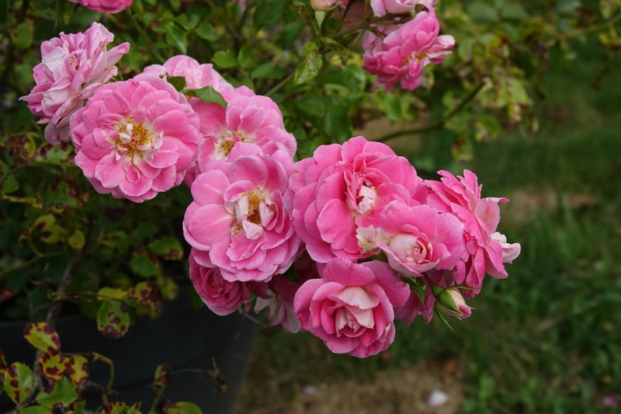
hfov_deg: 31.9
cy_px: 207
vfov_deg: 21.6
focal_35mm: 63
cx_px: 310
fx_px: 1086
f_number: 4
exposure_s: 1/1000
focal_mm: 23.09
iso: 100
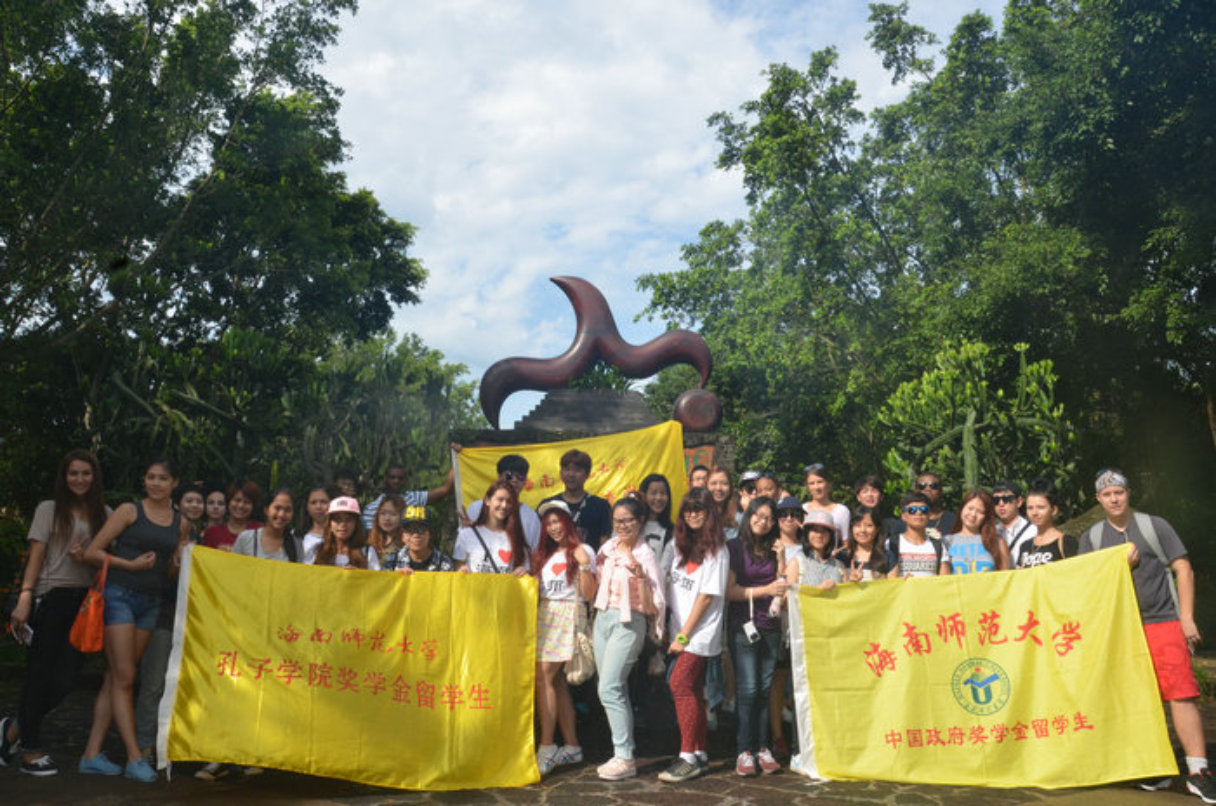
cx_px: 608
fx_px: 910
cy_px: 403
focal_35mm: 27
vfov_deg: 47.8
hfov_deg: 67.5
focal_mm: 18
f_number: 18
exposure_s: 1/250
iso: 640
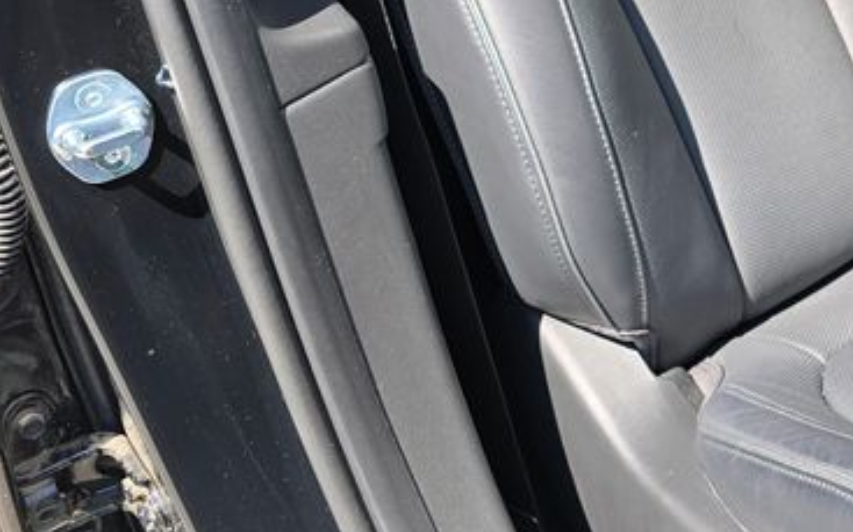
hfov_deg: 27.9
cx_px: 911
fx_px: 1580
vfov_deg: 17.9
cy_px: -153
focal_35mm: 68
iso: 12
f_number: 1.7
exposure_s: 1/180
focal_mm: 6.3
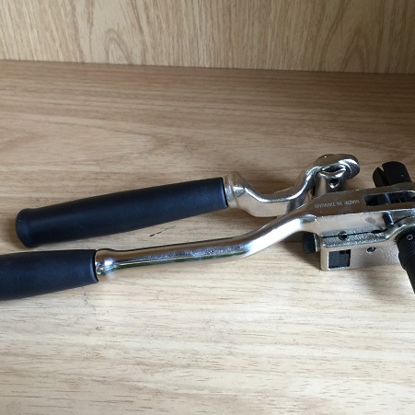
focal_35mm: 39
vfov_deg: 42.8
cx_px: 240
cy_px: 189
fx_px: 529
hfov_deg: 42.7
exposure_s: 1/15
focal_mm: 4.15
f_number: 2.2
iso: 50
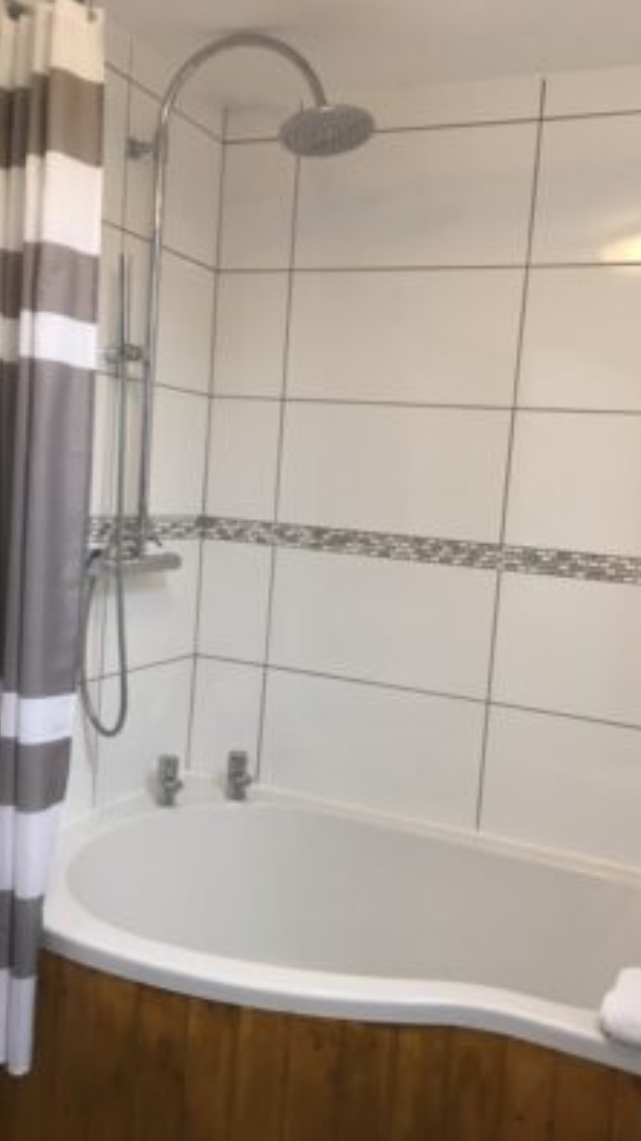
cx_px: 364
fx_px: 968
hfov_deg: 36.6
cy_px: 566
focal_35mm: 32
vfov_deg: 61.0
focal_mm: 4.15
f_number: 2.2
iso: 100
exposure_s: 1/33
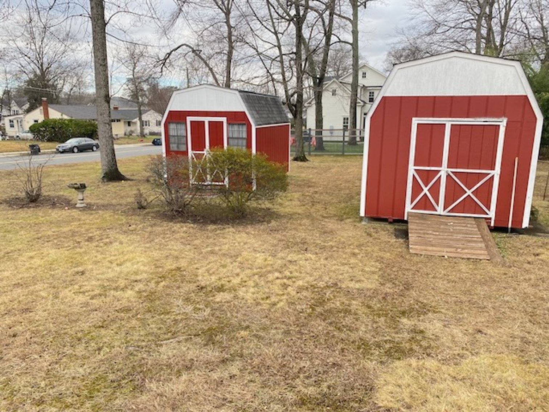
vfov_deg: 53.1
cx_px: 274
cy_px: 206
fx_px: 412
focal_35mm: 26
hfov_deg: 67.3
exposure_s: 1/329
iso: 32
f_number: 1.8
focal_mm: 4.25
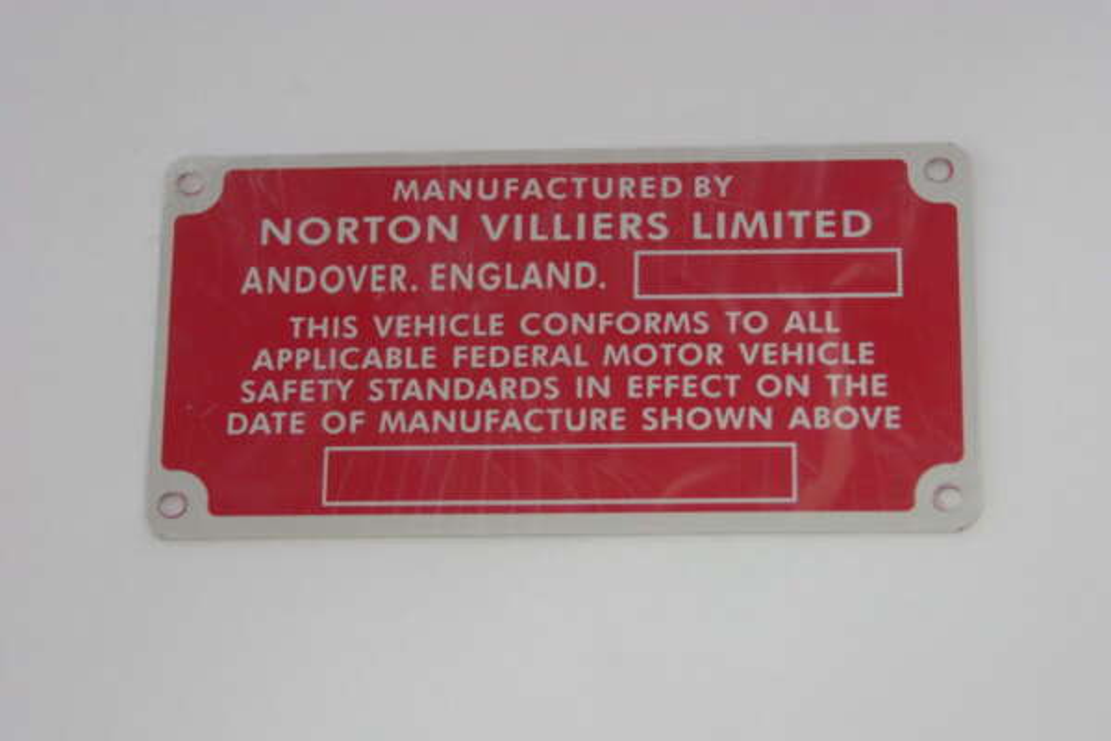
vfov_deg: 11.4
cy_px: 370
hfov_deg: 17.1
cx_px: 556
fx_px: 3703
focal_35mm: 120
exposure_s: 1/30
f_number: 5.6
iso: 800
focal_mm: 80
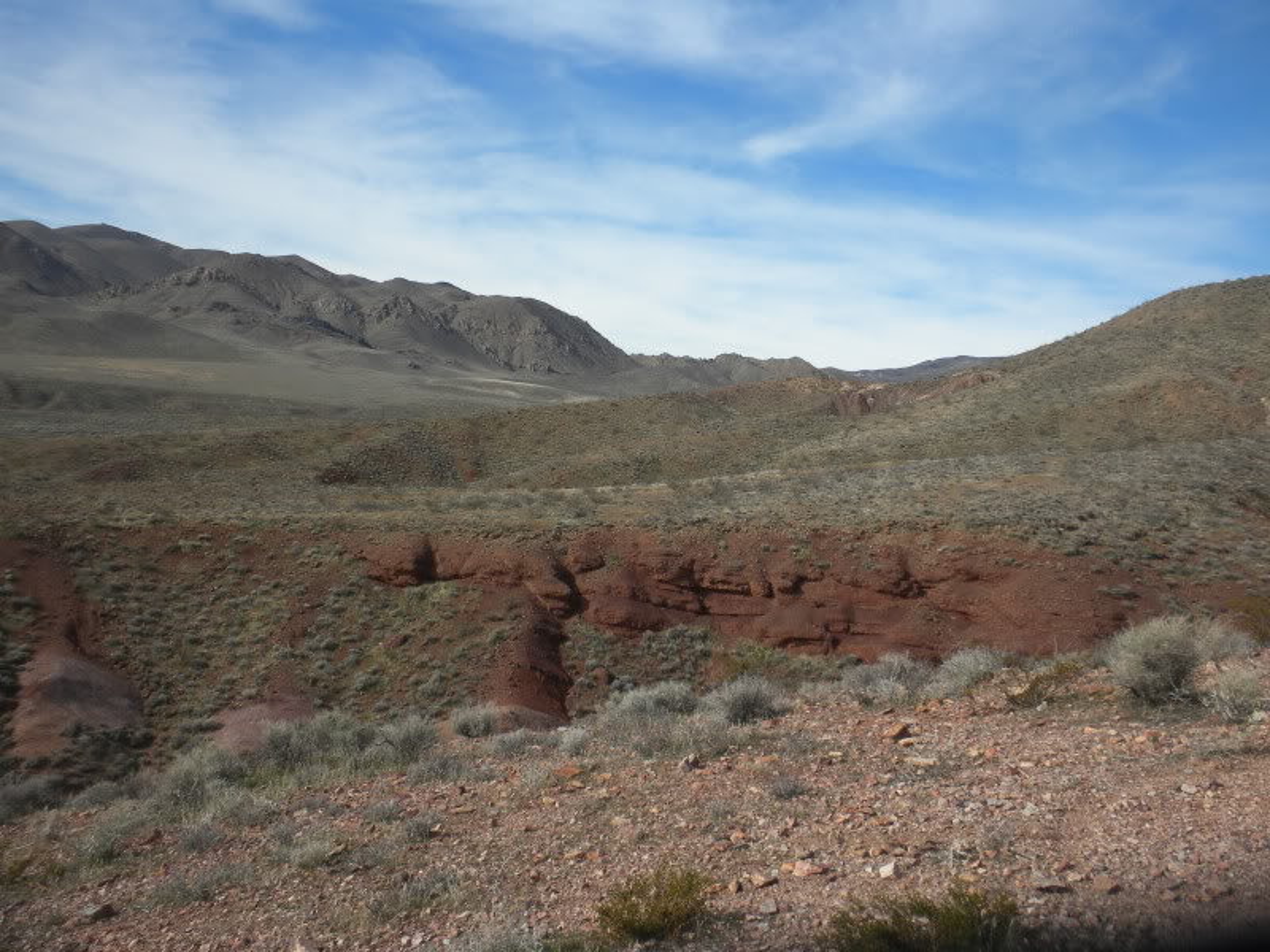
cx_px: 635
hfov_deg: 50.1
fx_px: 1357
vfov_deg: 38.7
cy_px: 476
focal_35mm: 37
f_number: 10
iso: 64
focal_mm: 6.6
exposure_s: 1/133
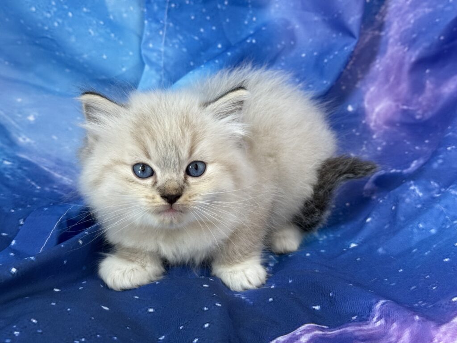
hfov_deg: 39.7
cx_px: 228
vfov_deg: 30.3
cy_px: 172
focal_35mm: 48
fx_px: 634
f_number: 1.78
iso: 125
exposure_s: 1/60
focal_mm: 6.76
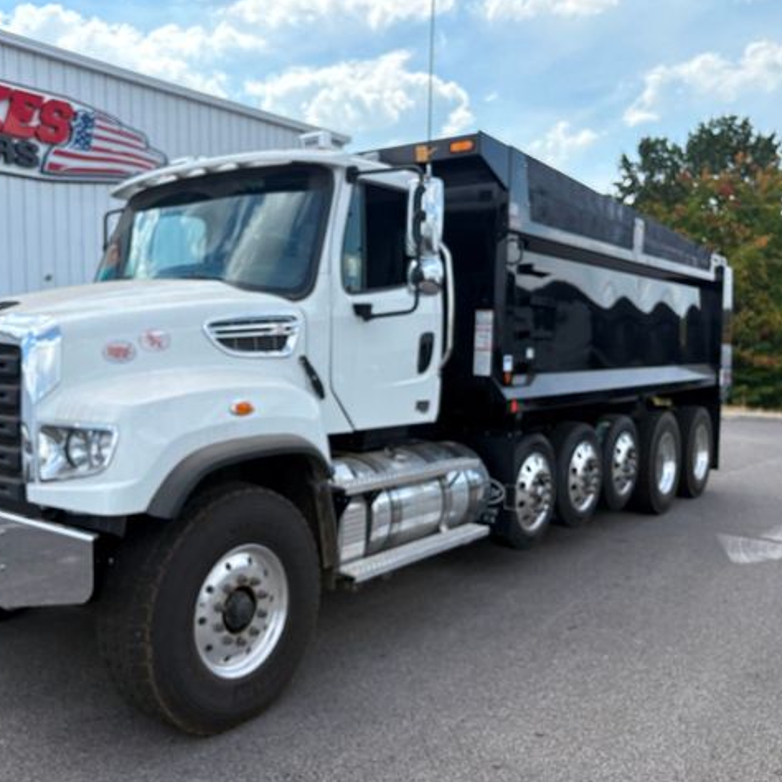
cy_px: 391
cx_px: 318
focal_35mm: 31
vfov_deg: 52.5
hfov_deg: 52.2
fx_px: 792
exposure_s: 1/2639
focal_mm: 5.96
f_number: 1.6
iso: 64
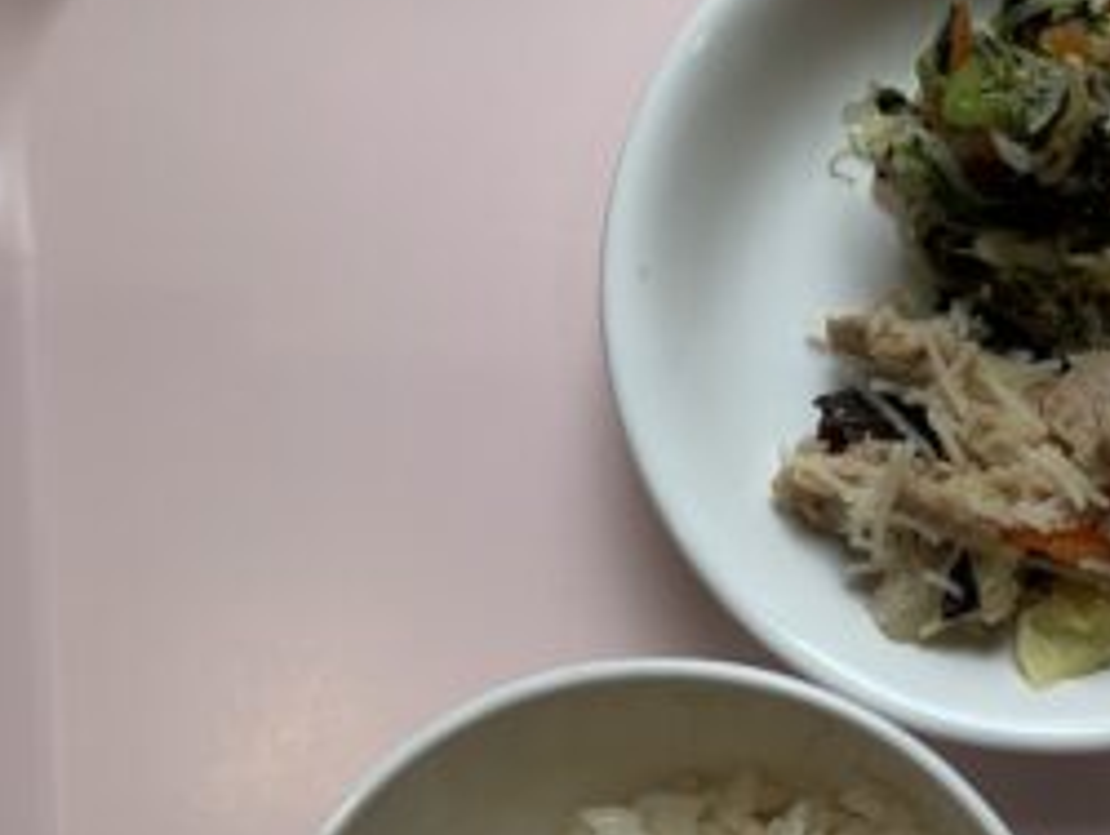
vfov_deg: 27.4
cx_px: 1026
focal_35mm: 52
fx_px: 1669
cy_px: 691
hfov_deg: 34.5
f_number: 1.8
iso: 25
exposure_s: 1/122
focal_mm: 4.25
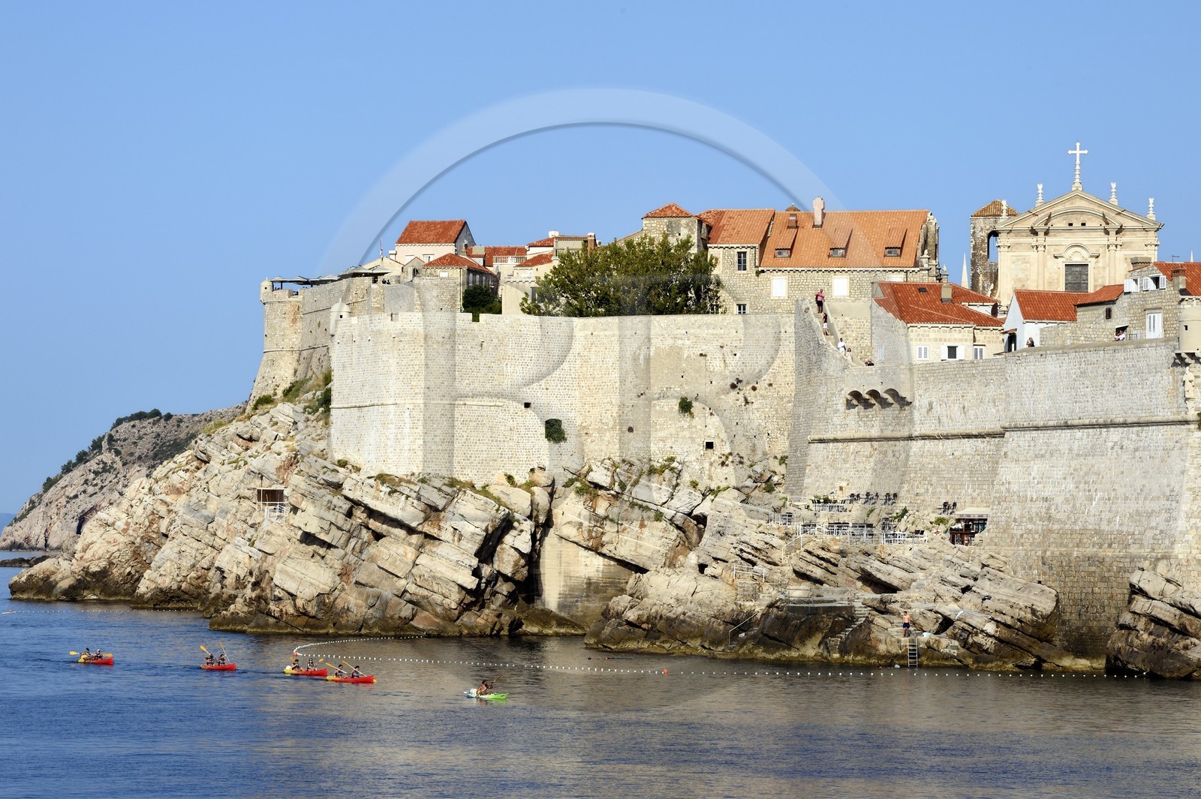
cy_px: 400
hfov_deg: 19.5
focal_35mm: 105
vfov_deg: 13.0
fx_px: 3501
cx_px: 600
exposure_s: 1/320
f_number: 13
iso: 200
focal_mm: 105
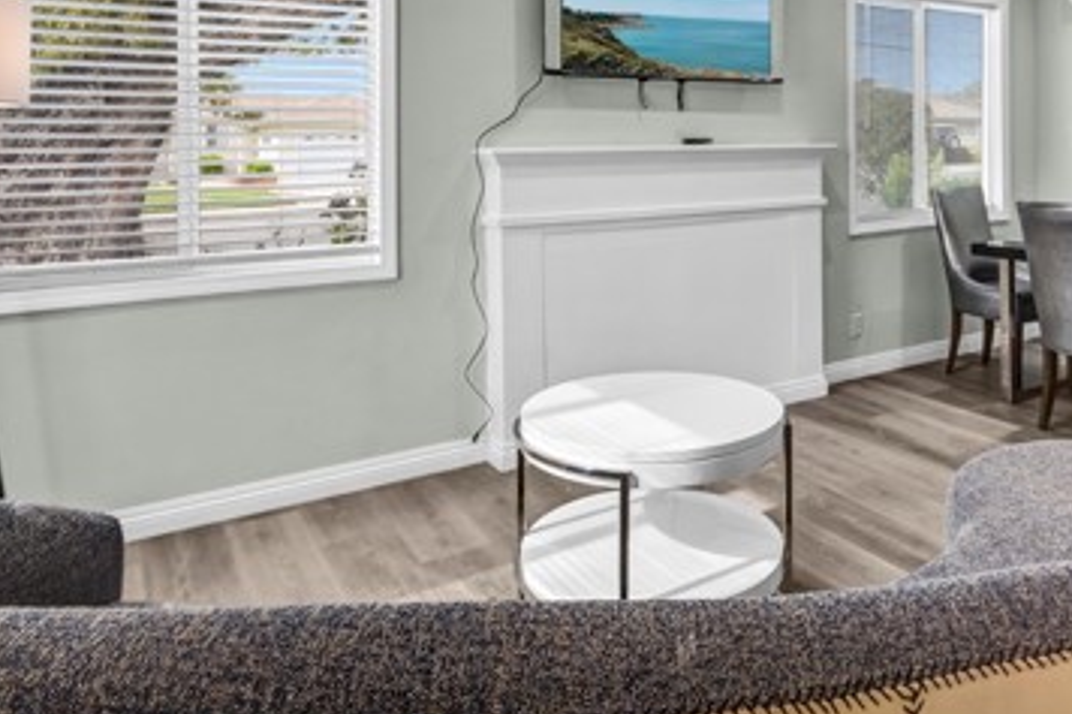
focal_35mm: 27
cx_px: 693
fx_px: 804
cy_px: 145
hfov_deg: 66.0
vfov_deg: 45.5
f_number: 8
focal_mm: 10
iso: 100
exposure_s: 1/6
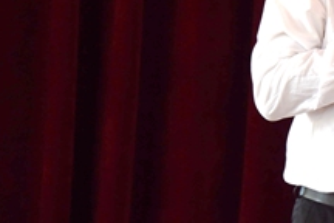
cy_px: 5
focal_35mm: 486
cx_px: 464
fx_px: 4509
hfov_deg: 4.2
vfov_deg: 2.8
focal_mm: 150
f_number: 5.6
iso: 2000
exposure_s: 1/80
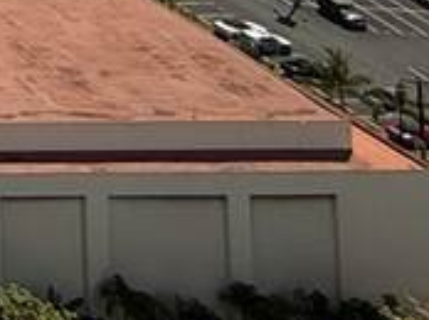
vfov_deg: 9.9
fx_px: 1275
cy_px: -706
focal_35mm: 103
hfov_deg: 11.1
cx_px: -890
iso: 50
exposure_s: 1/3125
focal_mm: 2.22
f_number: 2.2
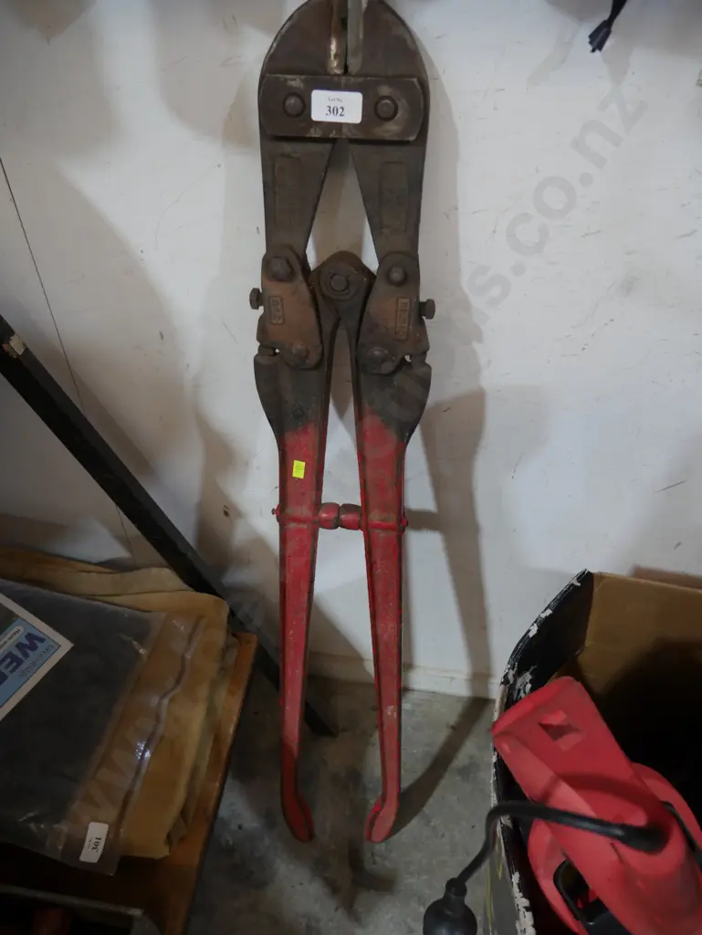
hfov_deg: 49.8
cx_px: 351
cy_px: 468
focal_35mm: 28
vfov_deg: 63.4
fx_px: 756
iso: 640
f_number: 3.5
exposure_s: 1/60
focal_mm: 14
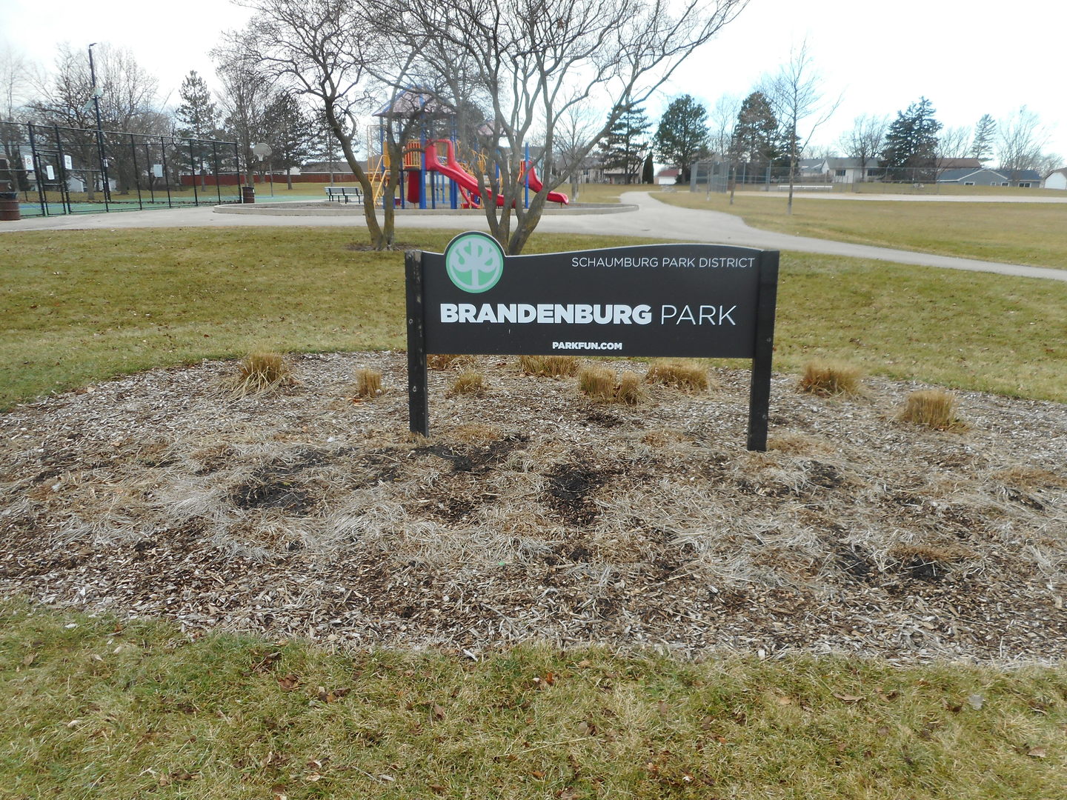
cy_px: 400
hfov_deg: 69.4
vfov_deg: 54.9
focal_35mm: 25
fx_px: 771
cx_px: 534
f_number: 3.7
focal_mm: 4.5
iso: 80
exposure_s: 1/125
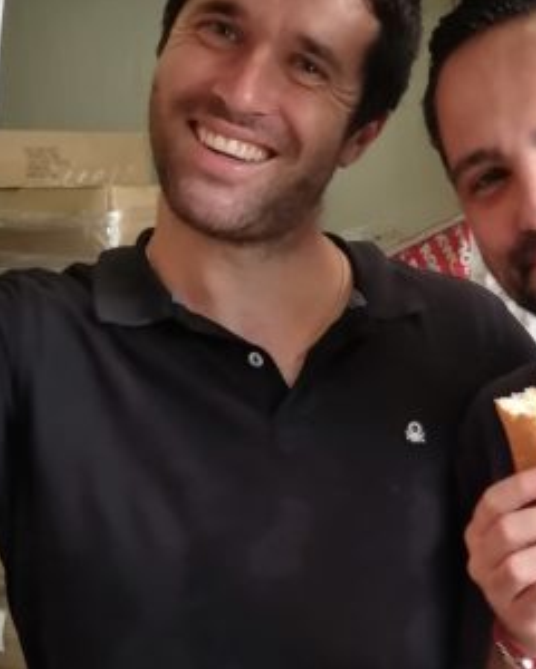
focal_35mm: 90
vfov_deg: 21.2
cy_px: 459
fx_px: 1785
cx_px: 529
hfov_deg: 16.7
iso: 160
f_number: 1.8
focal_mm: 3.88
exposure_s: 1/50
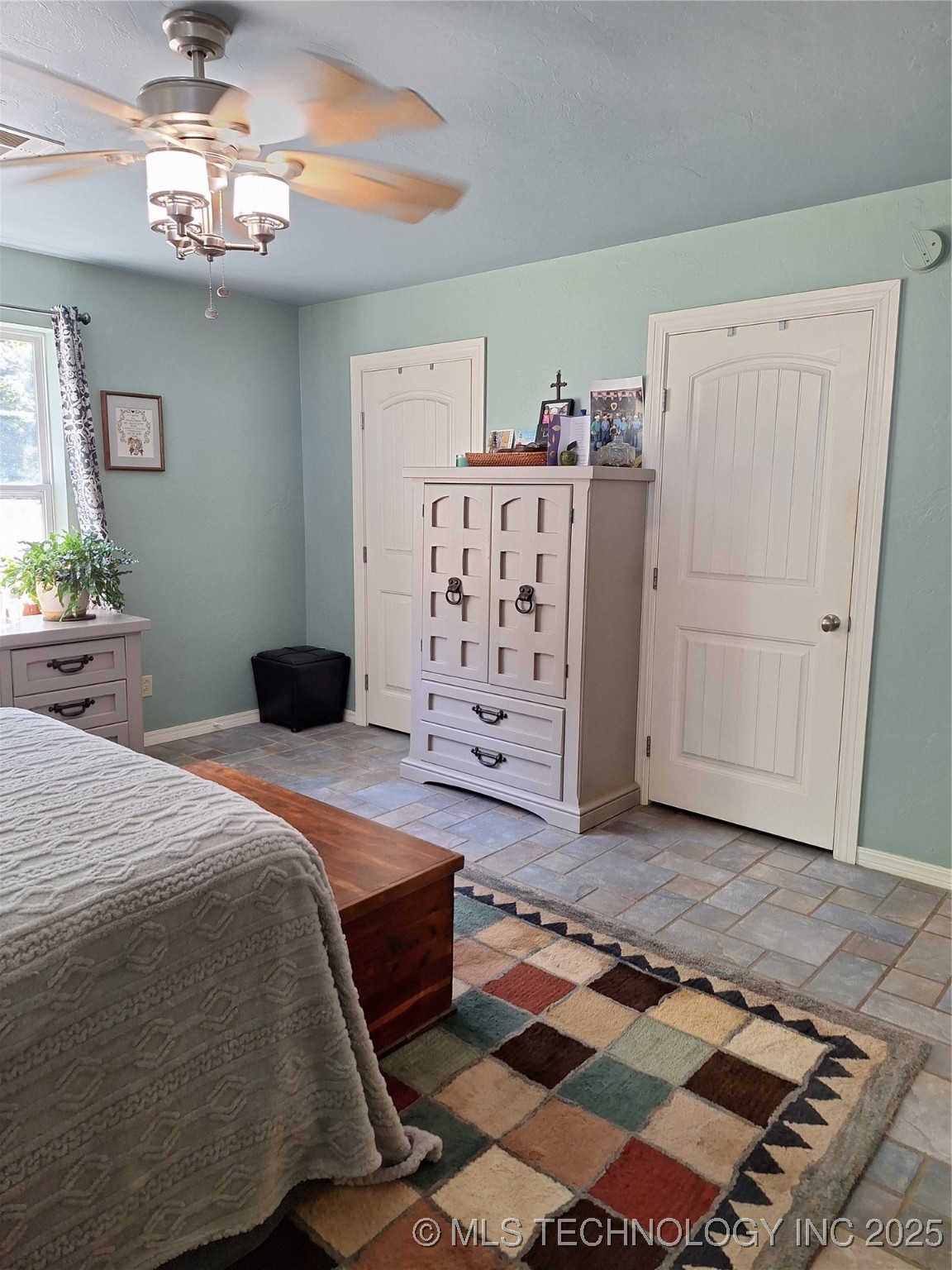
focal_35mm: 23
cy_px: 635
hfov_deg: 58.9
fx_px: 843
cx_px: 476
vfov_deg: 73.9
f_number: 1.8
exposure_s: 1/40
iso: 64
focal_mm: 5.54
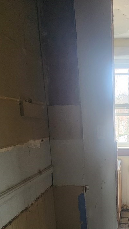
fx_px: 188
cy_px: 163
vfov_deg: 60.2
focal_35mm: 31
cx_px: 129
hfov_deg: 34.4
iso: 500
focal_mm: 2.2
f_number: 2.2
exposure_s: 1/30
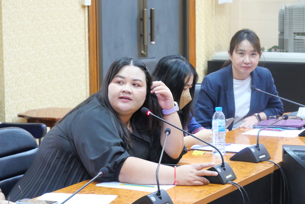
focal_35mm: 124
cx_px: 152
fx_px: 1051
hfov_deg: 16.5
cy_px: 102
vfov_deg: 11.1
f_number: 5.6
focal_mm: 60
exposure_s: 1/15
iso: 3200
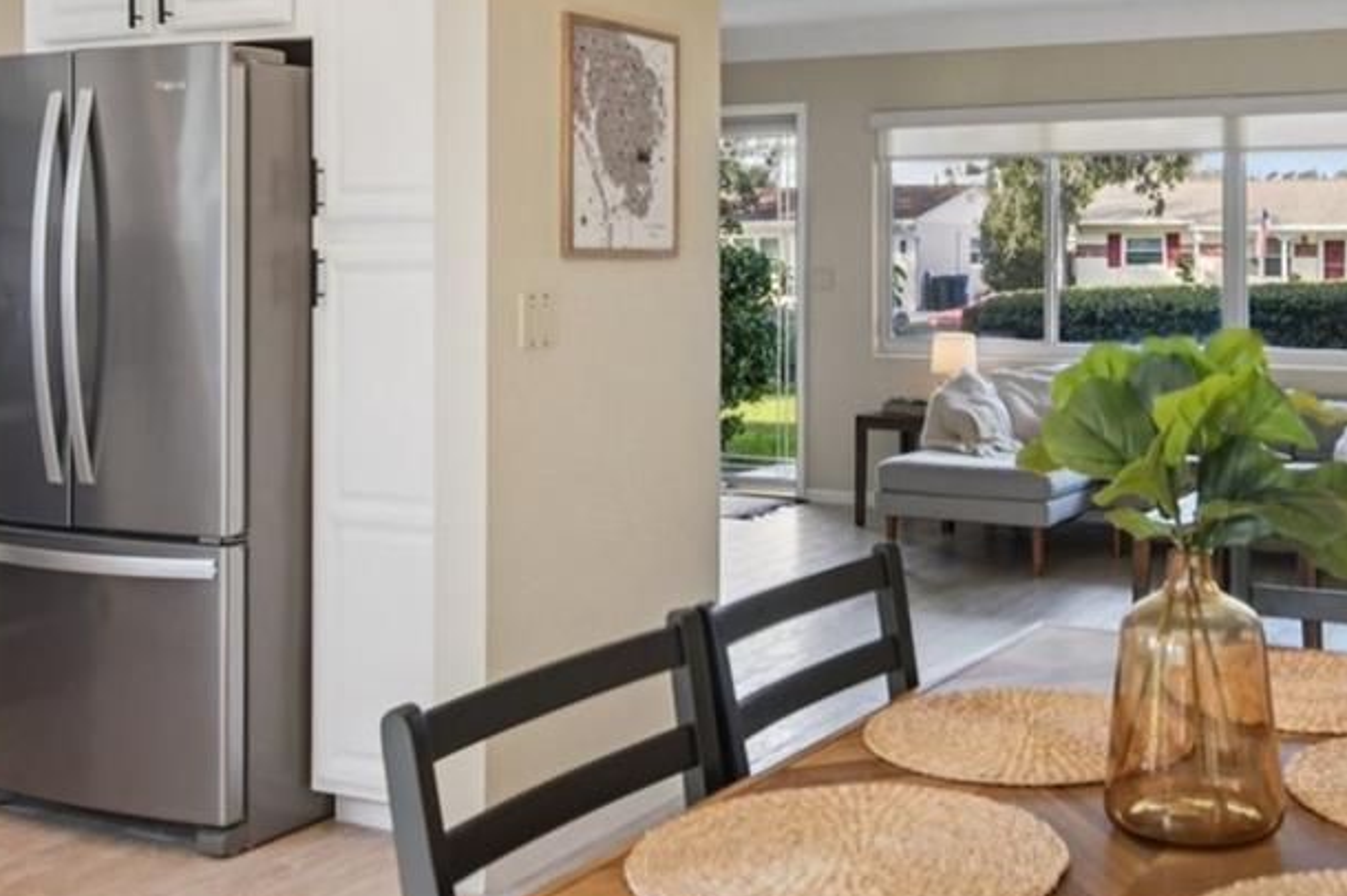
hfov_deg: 45.3
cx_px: 963
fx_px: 1571
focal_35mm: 42
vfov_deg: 31.5
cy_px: 269
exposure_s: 1/30
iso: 400
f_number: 8
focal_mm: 16
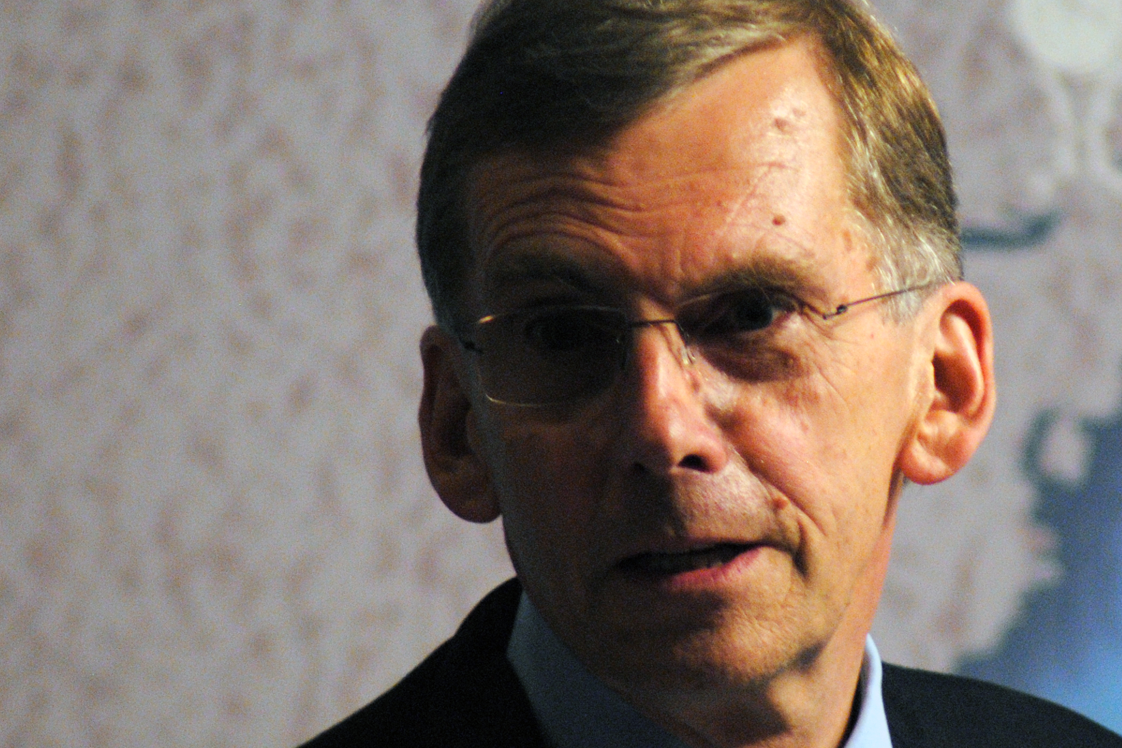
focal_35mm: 695
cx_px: 757
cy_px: 446
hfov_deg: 3.0
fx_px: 21661
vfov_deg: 2.0
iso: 800
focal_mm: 250
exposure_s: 1/200
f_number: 5
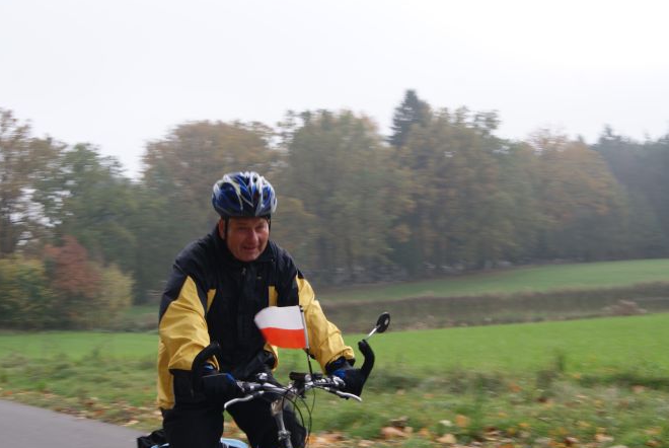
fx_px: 1184
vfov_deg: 21.4
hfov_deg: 31.6
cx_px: 337
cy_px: 260
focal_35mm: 64
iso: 100
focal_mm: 35
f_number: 9
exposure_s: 1/80
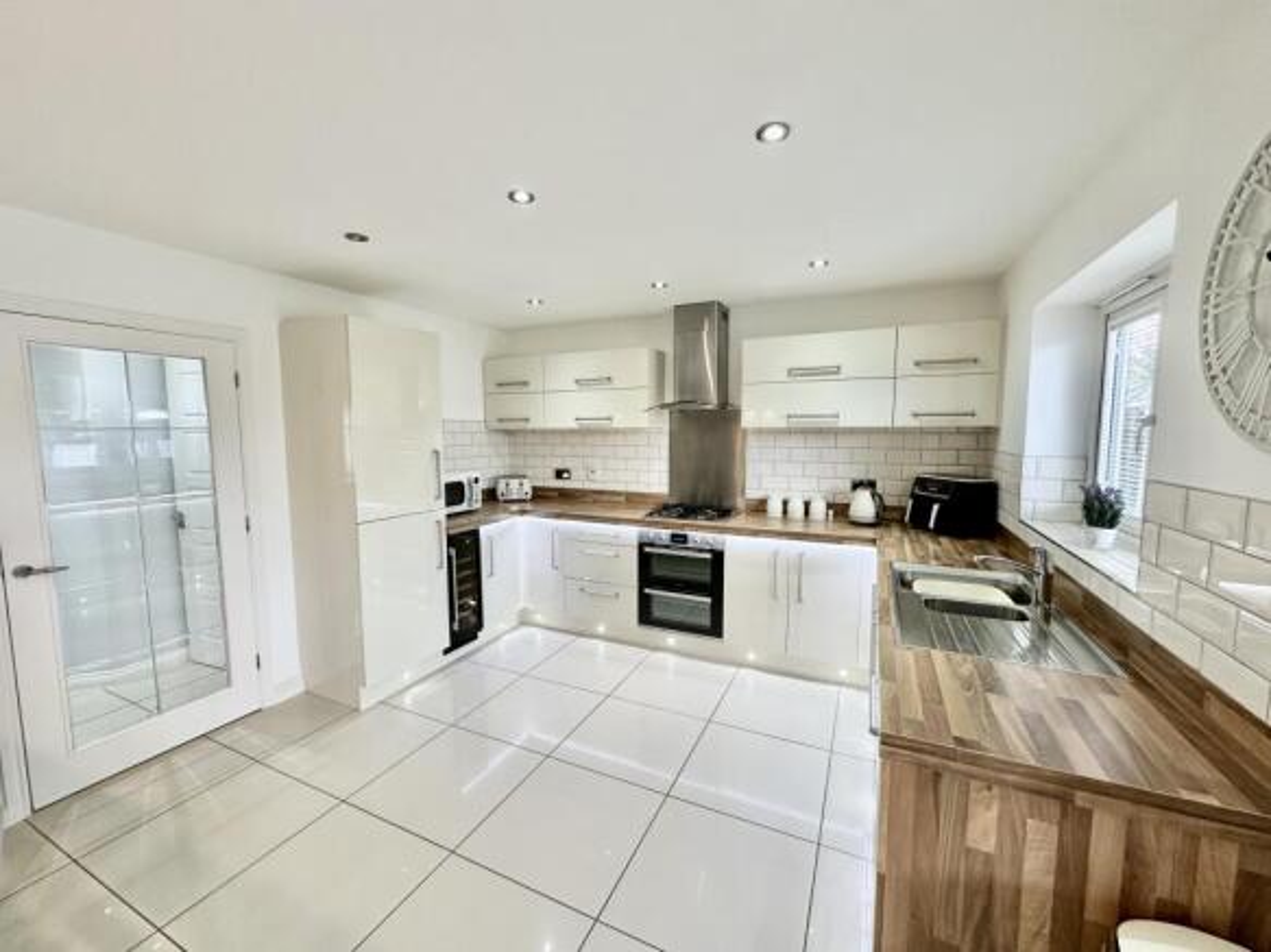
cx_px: 636
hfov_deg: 102.1
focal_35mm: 14
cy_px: 476
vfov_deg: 85.7
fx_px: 514
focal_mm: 2.22
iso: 160
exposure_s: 1/100
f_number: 2.2
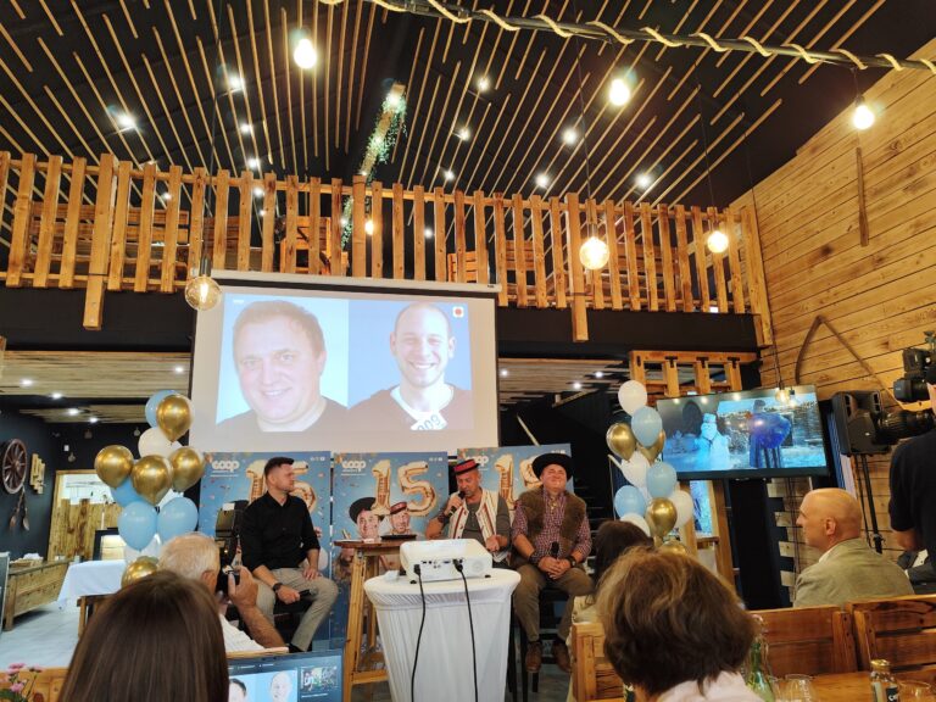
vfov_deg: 58.9
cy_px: 351
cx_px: 468
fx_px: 622
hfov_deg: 73.9
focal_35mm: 23
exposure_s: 1/50
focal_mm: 6.19
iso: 250
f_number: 1.65
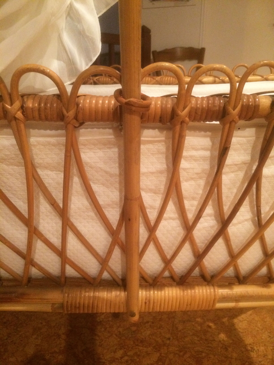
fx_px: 306
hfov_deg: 48.2
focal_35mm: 29
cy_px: 182
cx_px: 137
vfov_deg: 61.7
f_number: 2.2
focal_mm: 4.15
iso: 400
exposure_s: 1/17
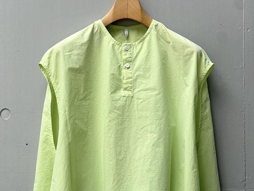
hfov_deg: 25.3
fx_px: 565
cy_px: 96
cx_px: 127
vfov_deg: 19.1
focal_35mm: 77
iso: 40
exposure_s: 1/99
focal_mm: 9
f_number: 2.8
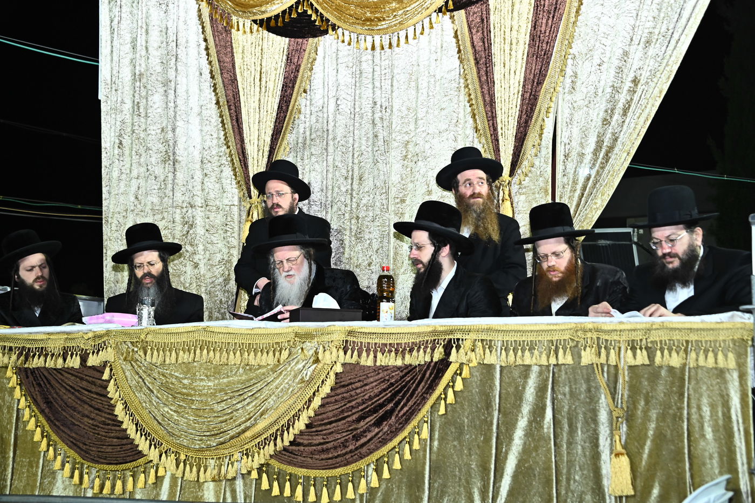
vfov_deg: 28.0
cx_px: 378
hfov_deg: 41.1
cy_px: 252
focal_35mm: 48
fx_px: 1006
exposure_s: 1/125
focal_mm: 48
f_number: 5
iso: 2500
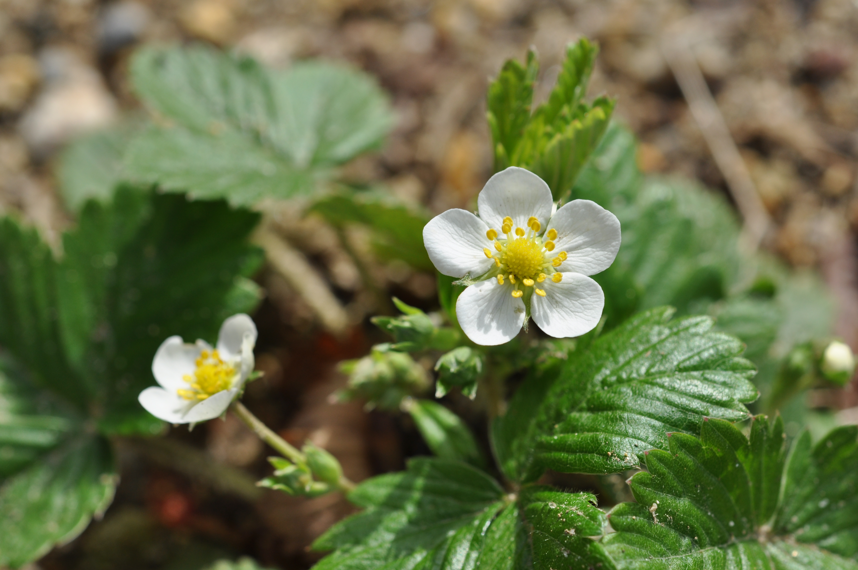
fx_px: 2142
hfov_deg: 22.6
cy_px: 285
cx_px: 429
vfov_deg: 15.2
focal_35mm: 90
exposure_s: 1/400
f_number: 8
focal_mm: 60
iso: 200
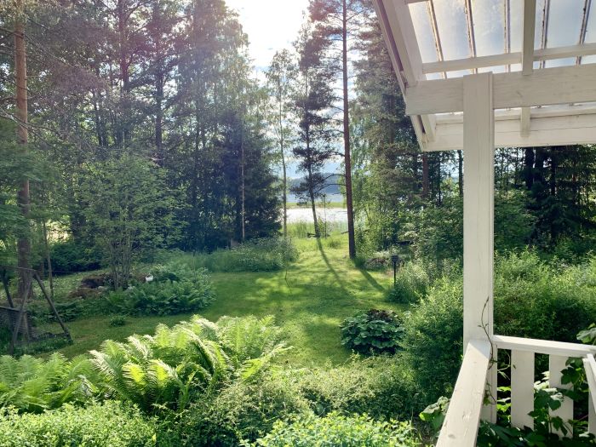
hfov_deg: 67.3
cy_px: 224
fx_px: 448
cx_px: 298
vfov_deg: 53.1
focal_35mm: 26
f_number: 1.8
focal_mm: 4.25
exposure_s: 1/903
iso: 25
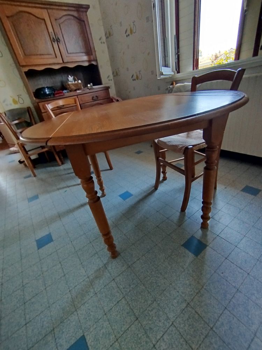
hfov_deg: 81.7
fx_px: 151
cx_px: 131
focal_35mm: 15
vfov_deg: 98.2
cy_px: 175
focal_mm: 1.65
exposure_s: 1/33
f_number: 2.2
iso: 125
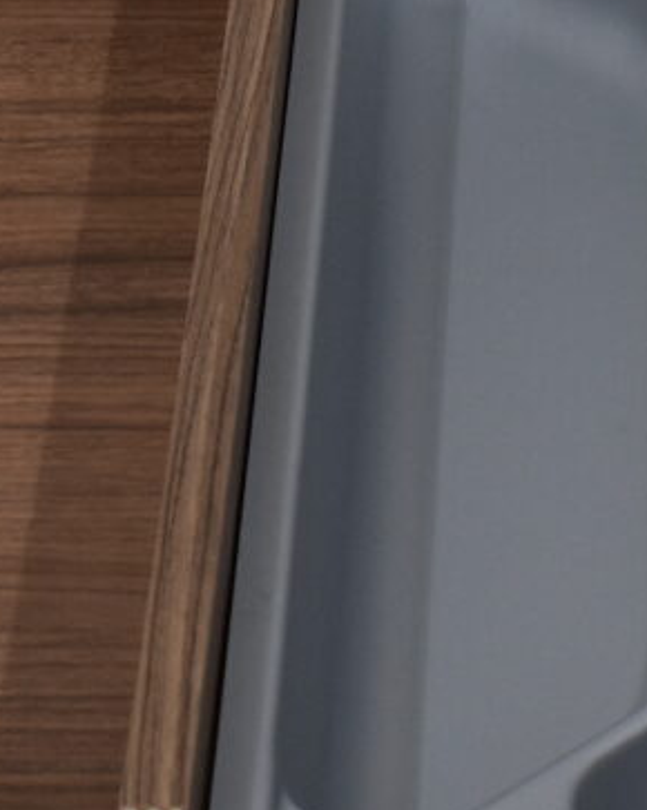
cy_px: 30
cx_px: 663
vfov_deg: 8.4
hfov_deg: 6.7
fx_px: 5469
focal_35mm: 228
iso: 320
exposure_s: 1/125
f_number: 5.6
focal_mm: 23
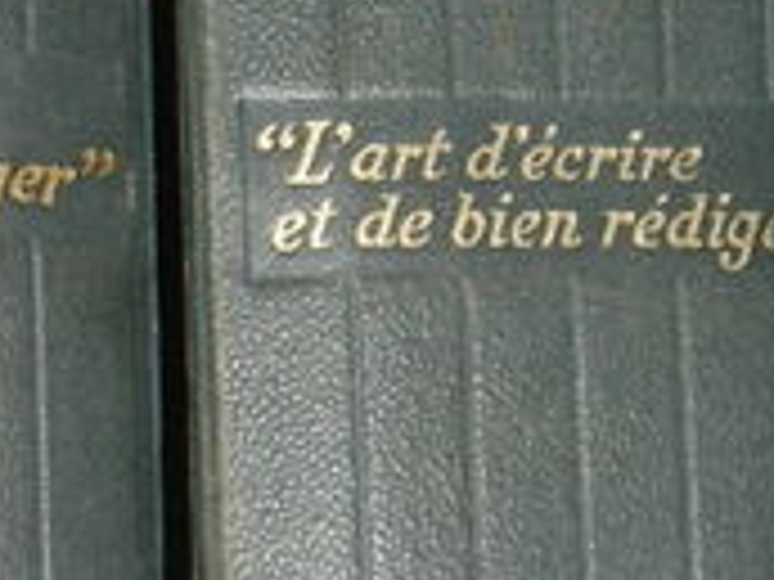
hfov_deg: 9.5
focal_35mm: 203
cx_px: -364
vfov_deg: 7.3
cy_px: 580
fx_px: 4539
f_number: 2.8
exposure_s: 1/60
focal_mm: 5.7
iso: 64
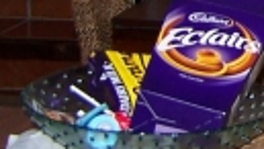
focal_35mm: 205
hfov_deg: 9.6
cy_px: -255
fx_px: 1437
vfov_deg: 5.7
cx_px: 585
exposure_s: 1/60
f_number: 2.8
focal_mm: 6.3
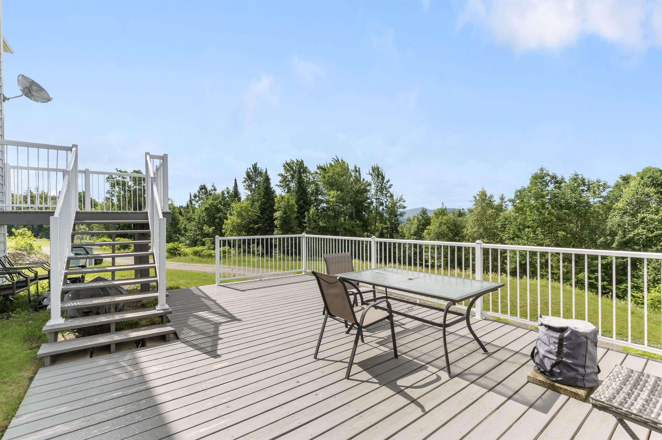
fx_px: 276
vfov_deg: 77.2
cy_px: 220
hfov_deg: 100.4
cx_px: 331
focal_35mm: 15
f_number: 8
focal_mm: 10
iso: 100
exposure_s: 1/320
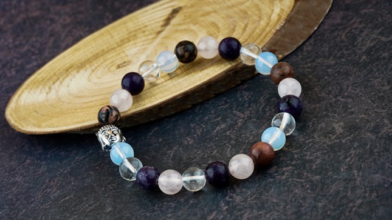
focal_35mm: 95
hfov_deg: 22.5
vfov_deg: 12.7
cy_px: 115
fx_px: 988
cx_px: 196
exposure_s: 1/160
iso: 100
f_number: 13
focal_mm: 90
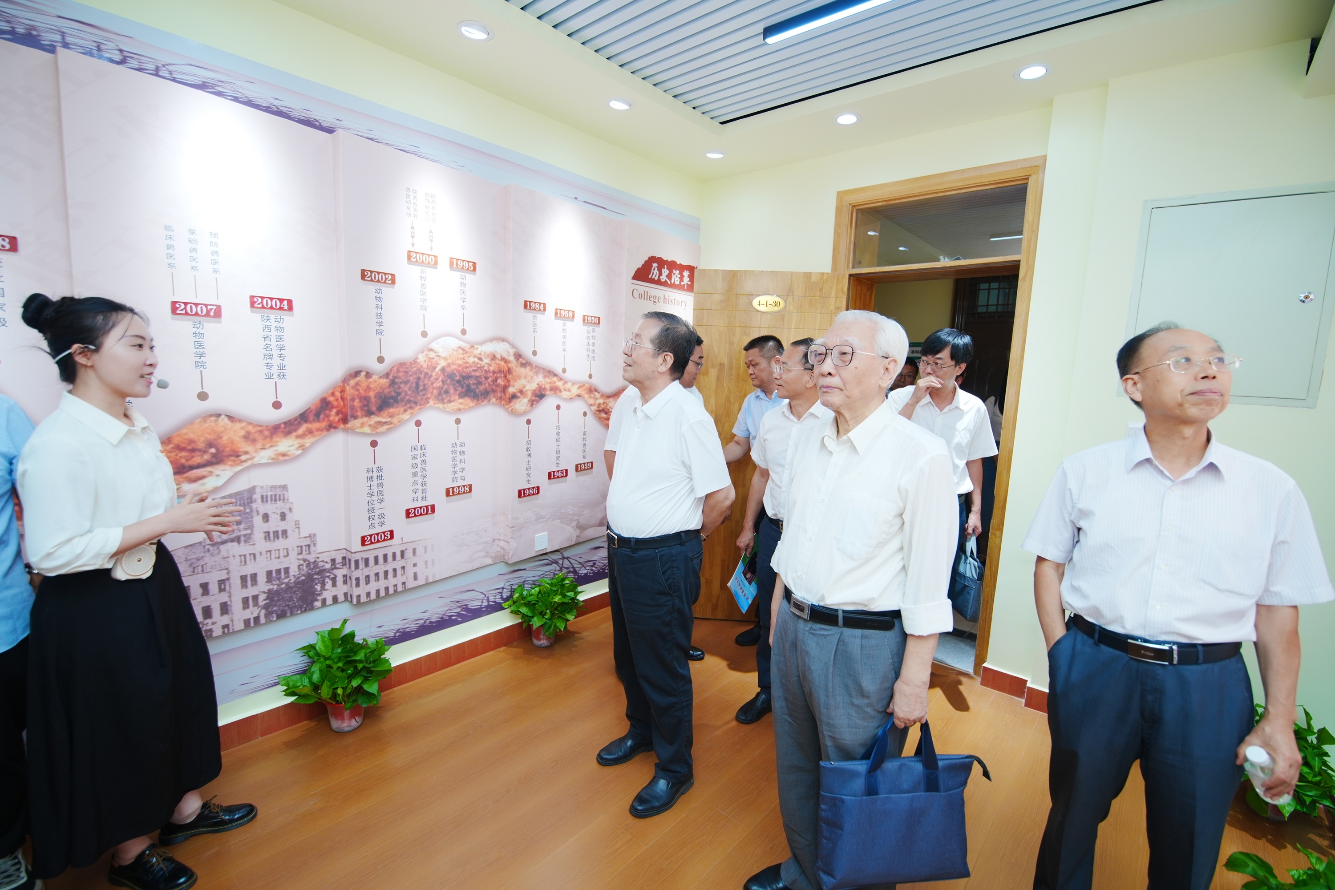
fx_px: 556
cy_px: 445
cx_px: 668
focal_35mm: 15
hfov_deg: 100.4
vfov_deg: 77.3
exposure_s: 1/200
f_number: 2.8
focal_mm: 15
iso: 400
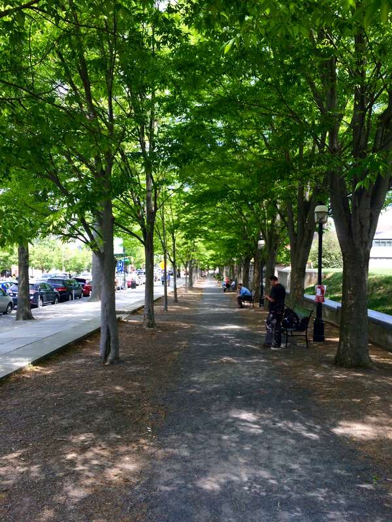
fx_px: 438
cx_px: 196
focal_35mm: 29
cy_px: 261
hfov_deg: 48.2
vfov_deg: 61.7
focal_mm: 4.15
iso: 32
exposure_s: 1/311
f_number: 2.2
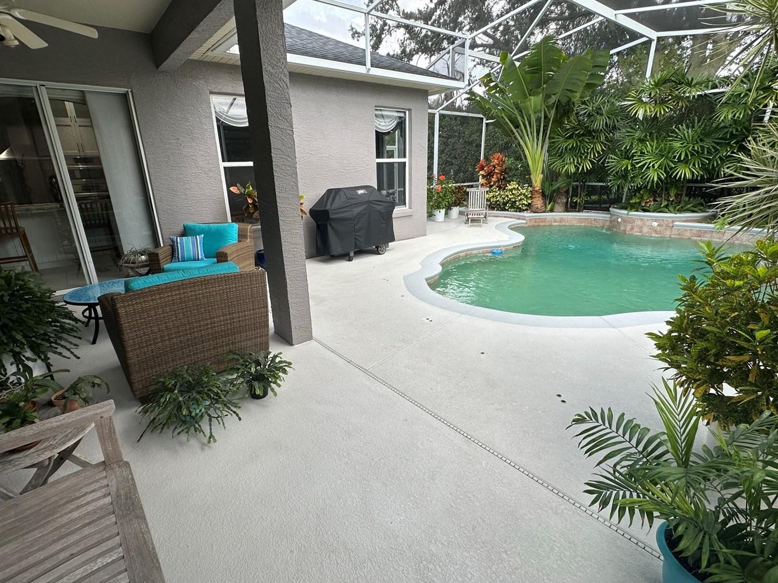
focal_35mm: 17
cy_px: 294
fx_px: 382
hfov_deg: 91.0
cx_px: 371
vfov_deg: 74.7
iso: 40
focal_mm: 2.22
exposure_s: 1/320
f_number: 2.2
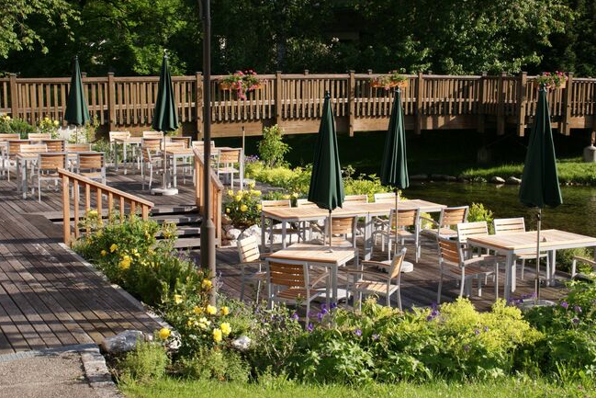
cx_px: 298
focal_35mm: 54
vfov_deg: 25.3
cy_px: 200
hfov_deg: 37.2
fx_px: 886
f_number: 13
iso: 200
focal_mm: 35
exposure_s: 1/100
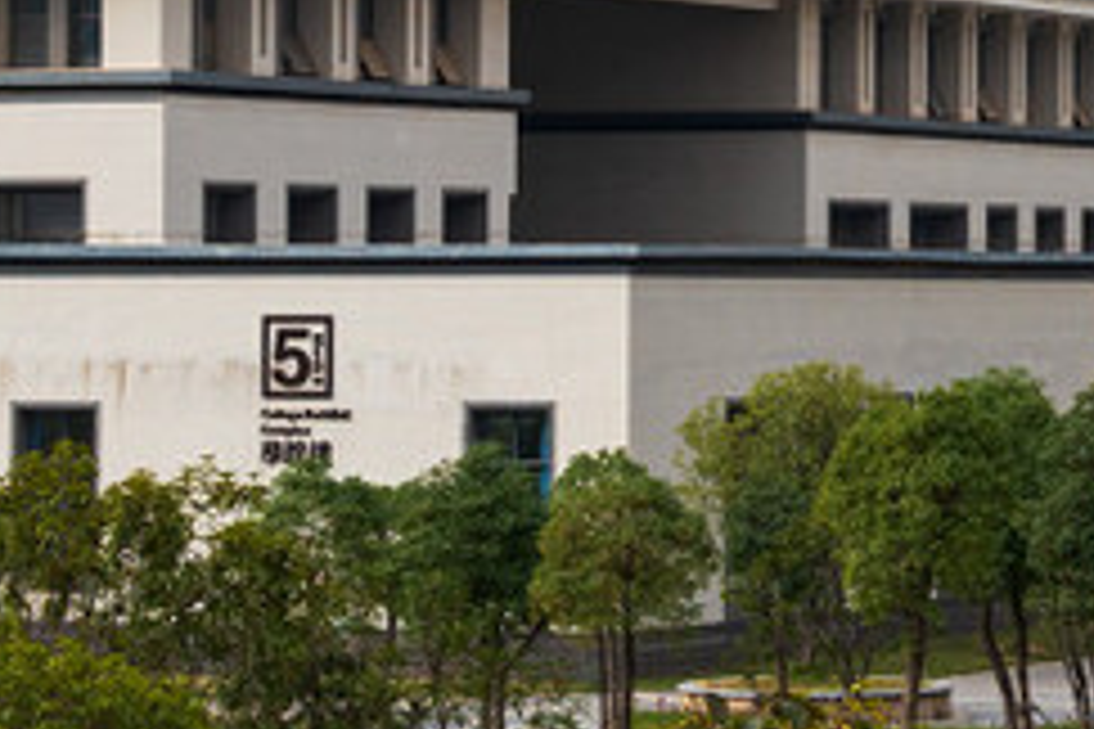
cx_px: 1189
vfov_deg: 7.1
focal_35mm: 188
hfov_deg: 10.8
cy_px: -524
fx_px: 5713
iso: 200
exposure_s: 1/400
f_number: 8
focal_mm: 38
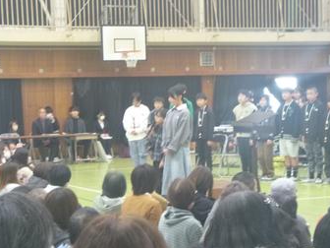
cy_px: 127
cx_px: 165
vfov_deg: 15.2
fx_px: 925
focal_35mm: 97
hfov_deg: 20.2
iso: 640
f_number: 5.7
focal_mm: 16.7
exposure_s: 1/8
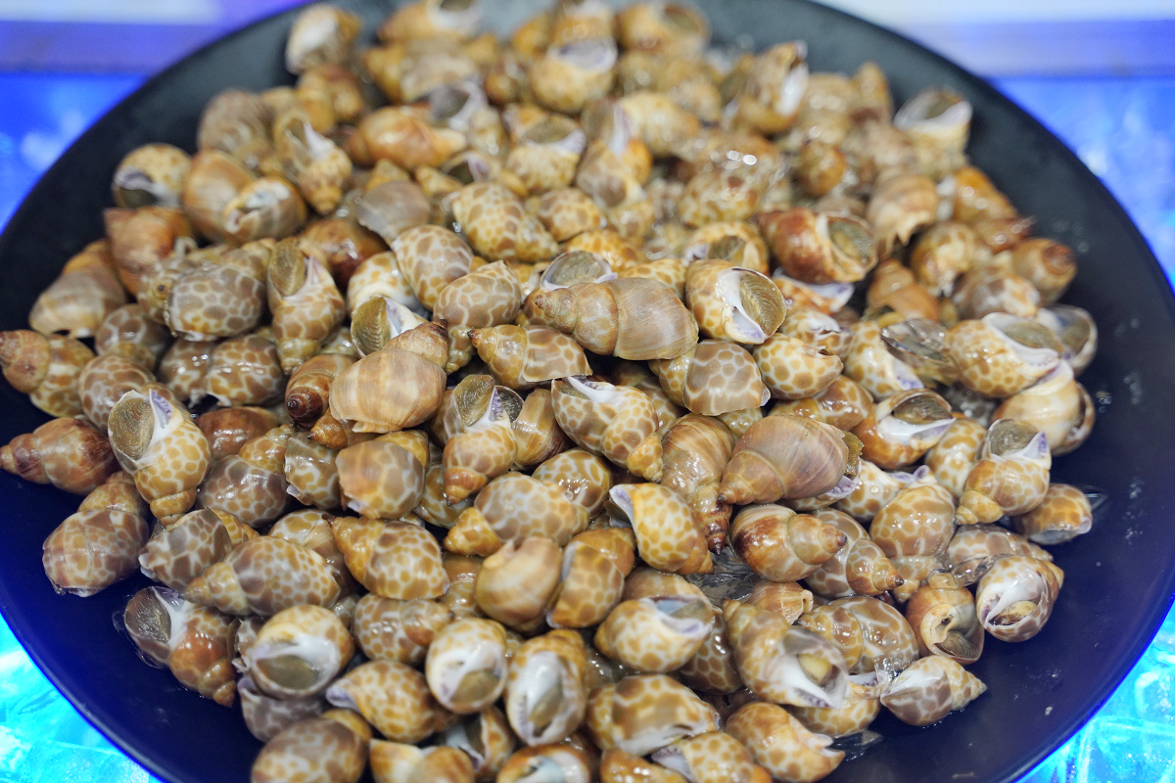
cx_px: 588
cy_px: 392
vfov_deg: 21.9
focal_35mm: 62
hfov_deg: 32.4
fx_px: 2023
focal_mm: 62
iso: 3200
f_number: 2.8
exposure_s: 1/160
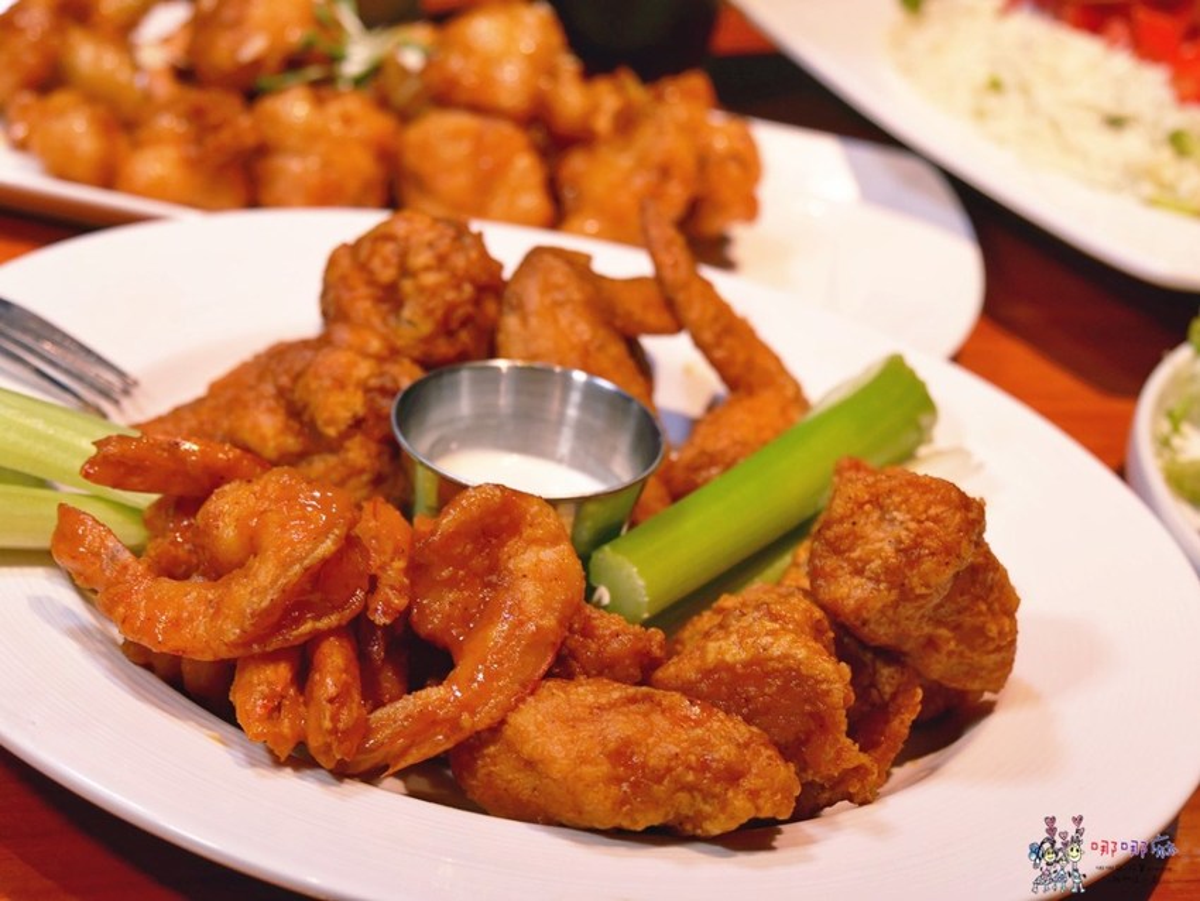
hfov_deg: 24.4
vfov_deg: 18.4
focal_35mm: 80
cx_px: 600
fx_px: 2774
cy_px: 450
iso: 400
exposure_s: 1/60
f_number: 4.7
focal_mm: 40
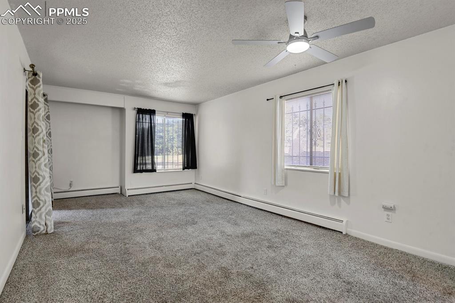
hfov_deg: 93.3
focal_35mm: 17
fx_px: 215
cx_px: 228
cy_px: 152
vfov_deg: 70.4
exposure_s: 1/20
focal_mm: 17
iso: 4500
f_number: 8
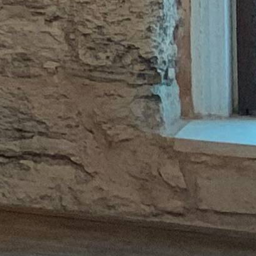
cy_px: -220
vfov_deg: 7.5
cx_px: -914
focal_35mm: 227
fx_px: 1899
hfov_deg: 5.9
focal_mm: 4.25
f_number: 1.8
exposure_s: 1/30
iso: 500
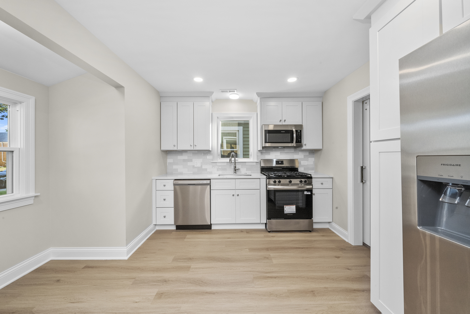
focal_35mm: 12
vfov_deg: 90.1
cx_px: 235
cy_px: 157
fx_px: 157
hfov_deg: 112.6
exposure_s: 1/5
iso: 640
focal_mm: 12
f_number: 16
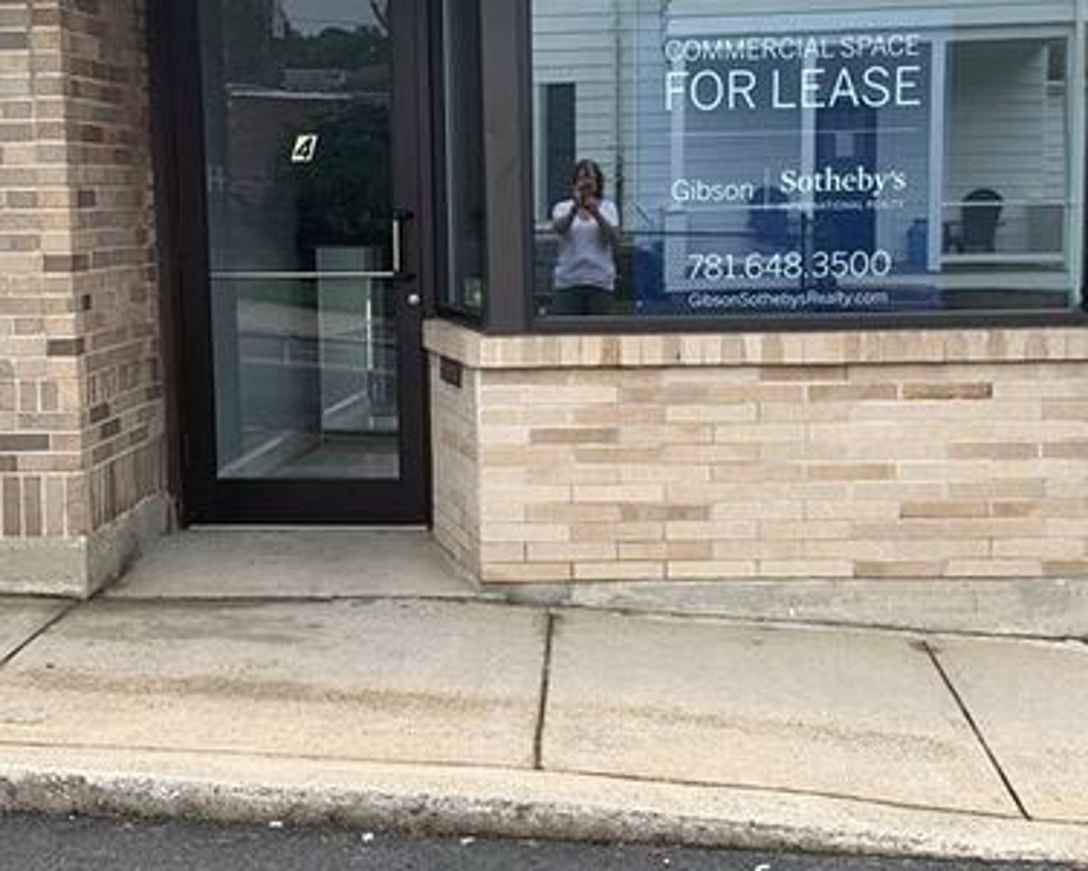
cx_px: 561
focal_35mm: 45
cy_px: 404
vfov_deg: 33.4
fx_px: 1449
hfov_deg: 41.1
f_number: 1.8
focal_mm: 4.25
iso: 25
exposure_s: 1/325
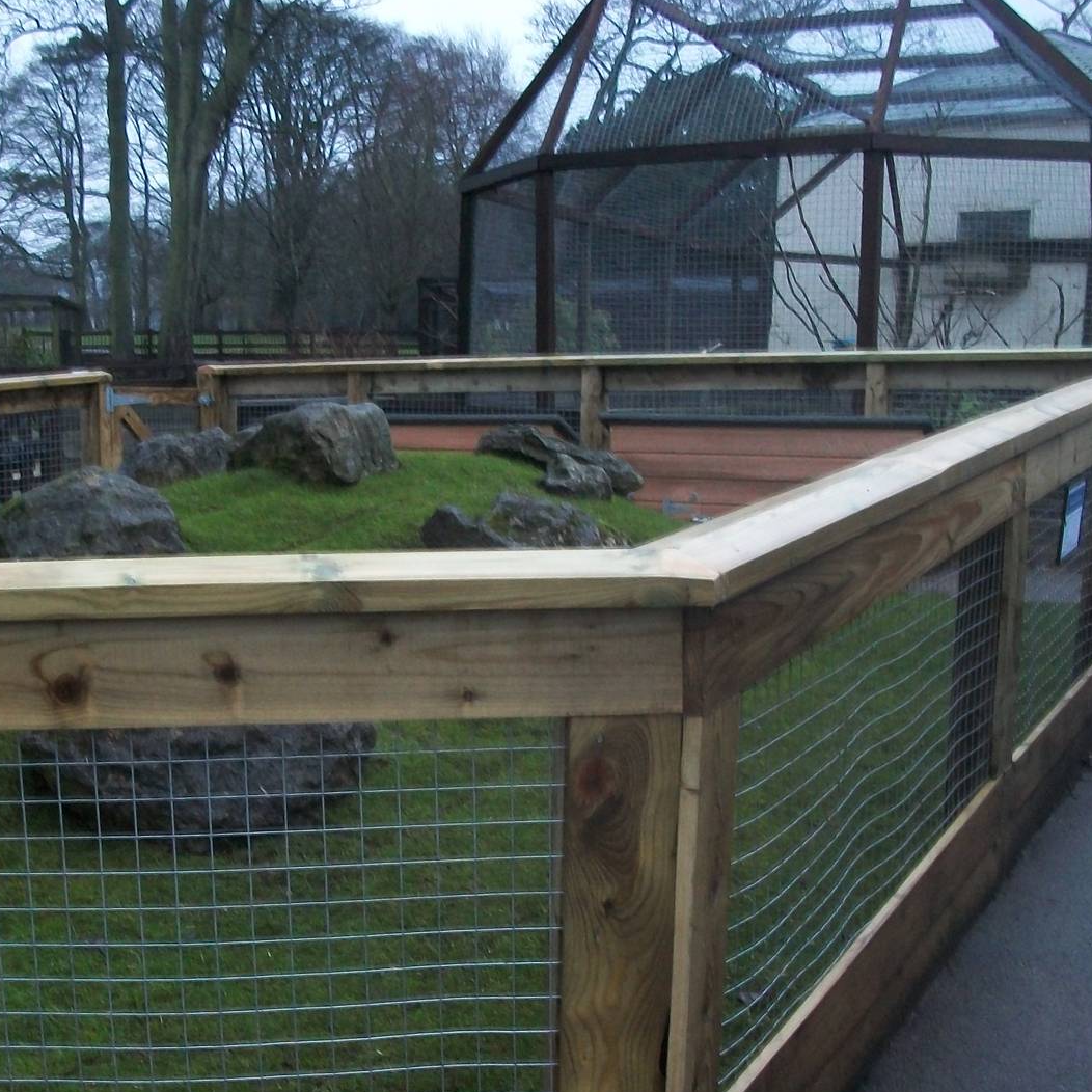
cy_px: 617
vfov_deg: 39.1
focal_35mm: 43
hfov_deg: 38.8
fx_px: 1535
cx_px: 390
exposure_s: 1/8
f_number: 2.9
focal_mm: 5.7
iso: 220
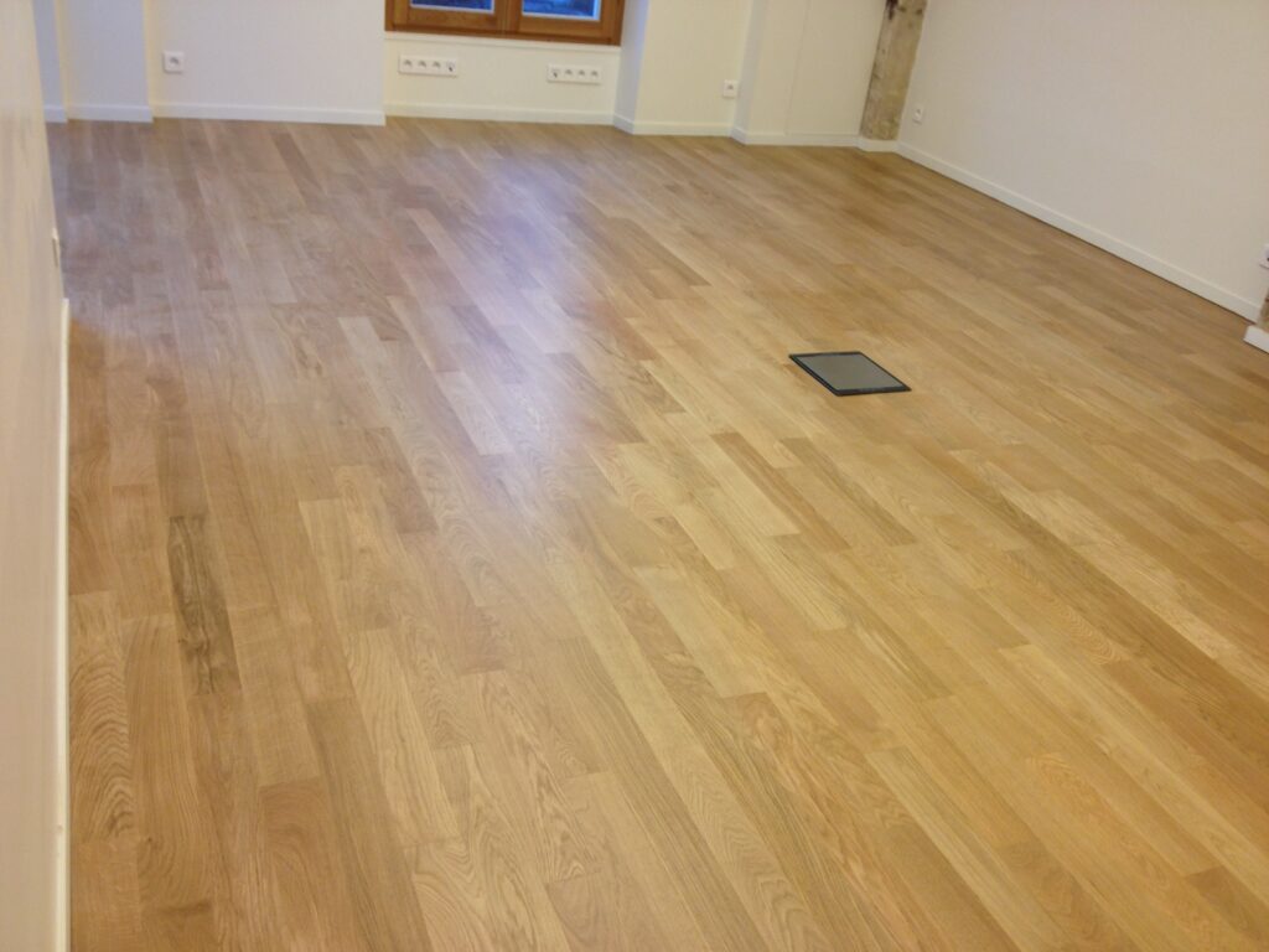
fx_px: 1283
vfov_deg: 40.7
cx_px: 634
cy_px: 476
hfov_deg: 52.6
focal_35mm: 35
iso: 50
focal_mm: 4.28
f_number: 2.4
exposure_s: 1/20
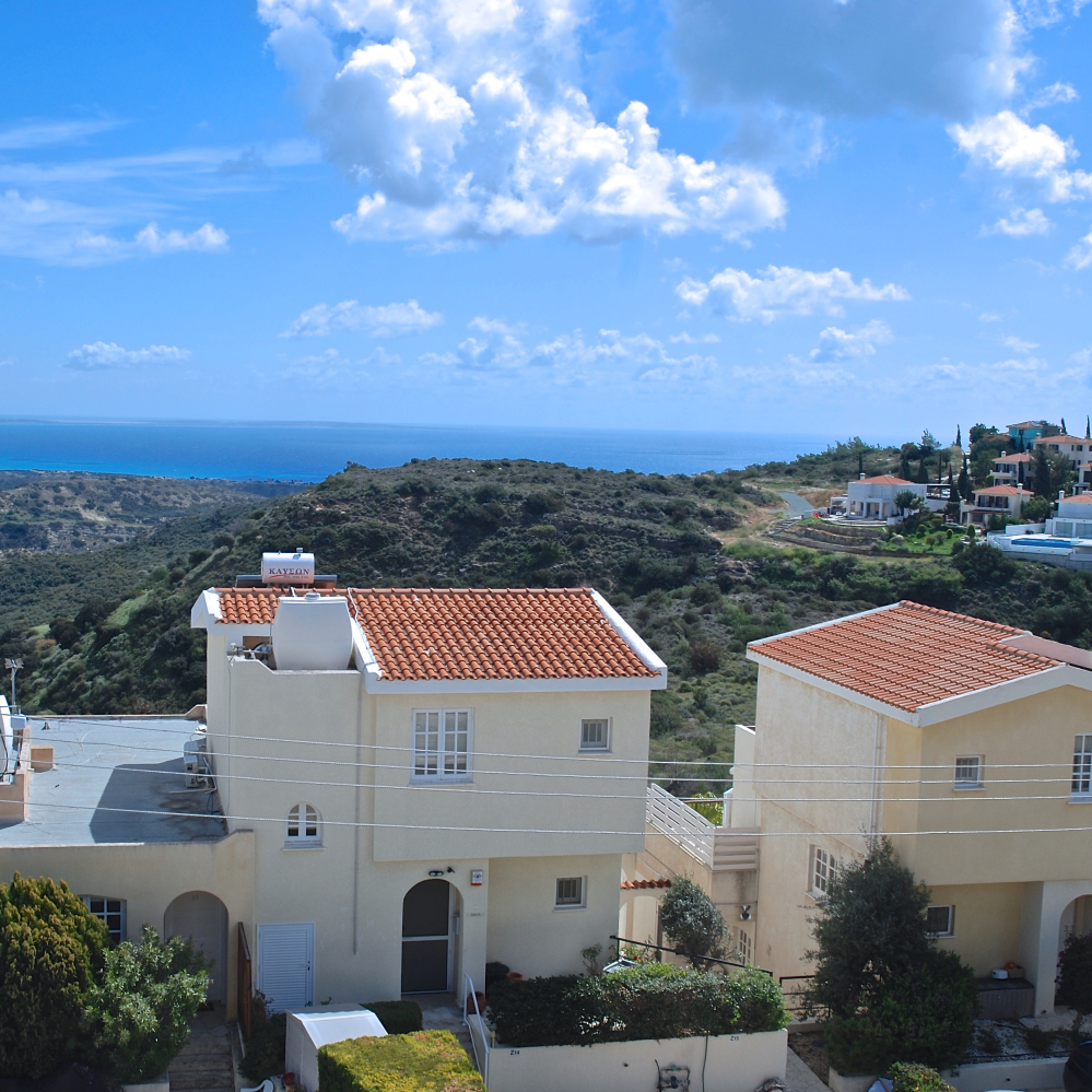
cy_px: 545
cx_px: 428
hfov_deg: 36.6
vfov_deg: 36.8
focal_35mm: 46
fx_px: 1642
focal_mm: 24
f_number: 8
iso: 100
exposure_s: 1/250
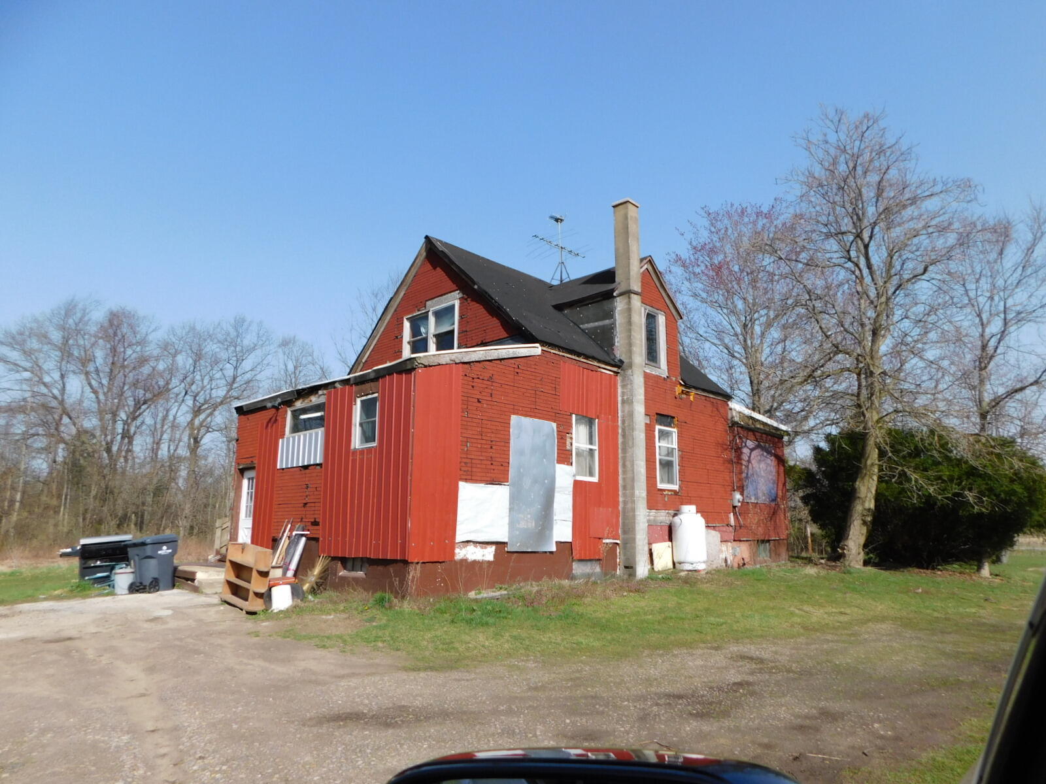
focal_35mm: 23
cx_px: 523
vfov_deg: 58.9
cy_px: 392
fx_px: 695
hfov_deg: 73.9
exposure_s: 1/400
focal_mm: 4
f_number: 6
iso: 125
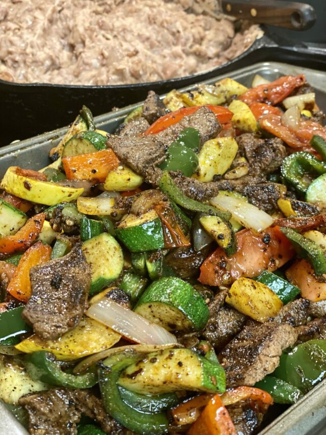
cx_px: 163
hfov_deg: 28.0
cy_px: 218
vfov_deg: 36.8
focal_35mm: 52
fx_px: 653
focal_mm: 6
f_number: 2
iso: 400
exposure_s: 1/40
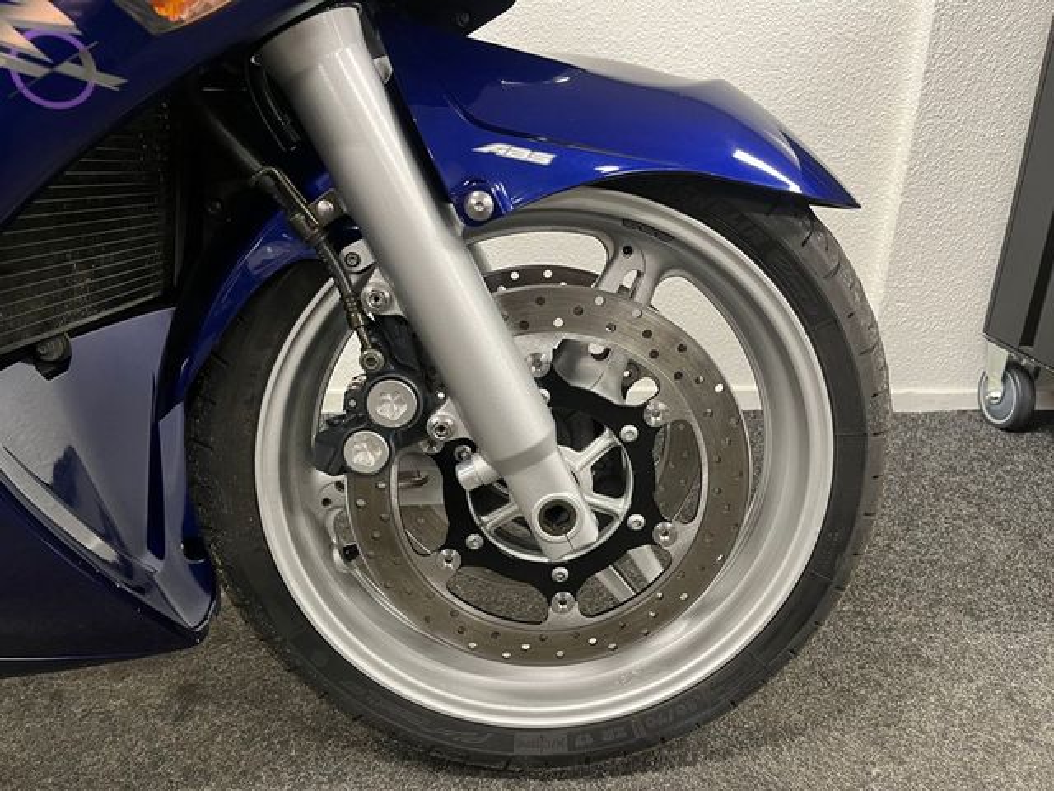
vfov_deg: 53.1
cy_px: 396
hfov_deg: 67.3
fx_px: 792
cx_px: 527
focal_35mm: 26
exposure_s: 1/50
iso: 320
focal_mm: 5.1
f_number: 1.6
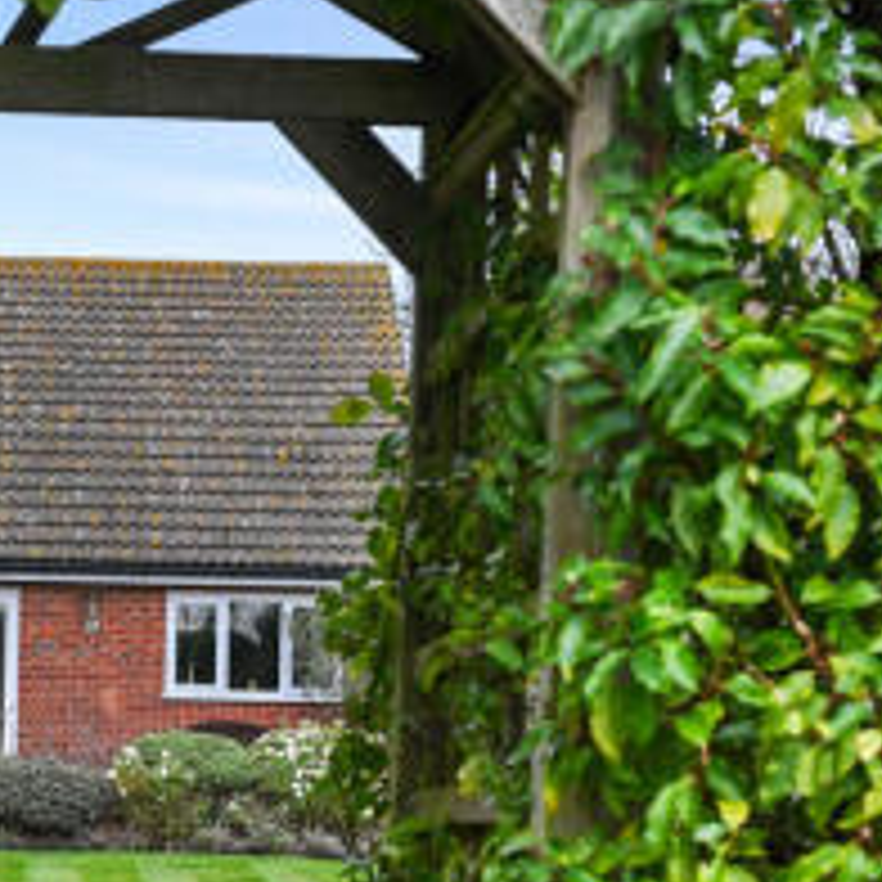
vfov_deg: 16.8
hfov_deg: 16.5
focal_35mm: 103
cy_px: 686
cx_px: -27
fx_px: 2969
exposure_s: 1/30
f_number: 8
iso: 400
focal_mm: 50
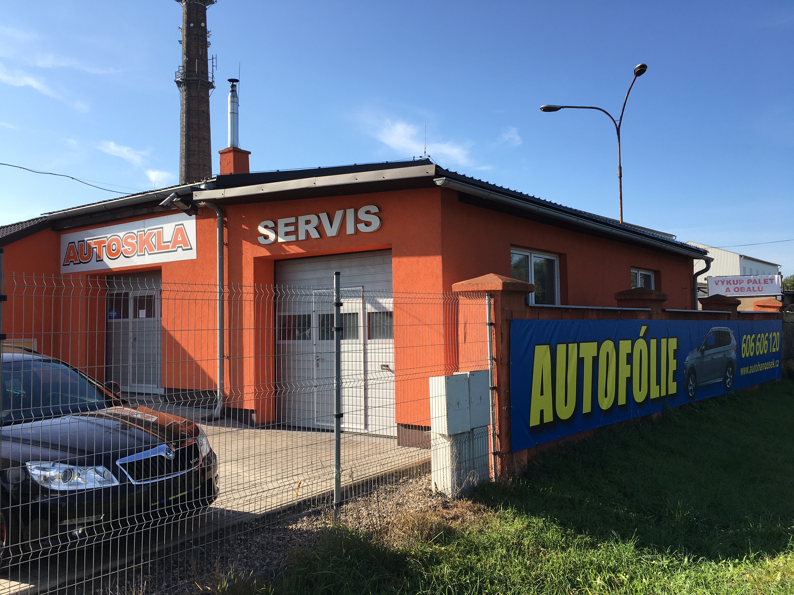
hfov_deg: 61.7
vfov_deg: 48.2
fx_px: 665
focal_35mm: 29
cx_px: 397
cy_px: 298
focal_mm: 4.15
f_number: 2.2
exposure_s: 1/1054
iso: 25
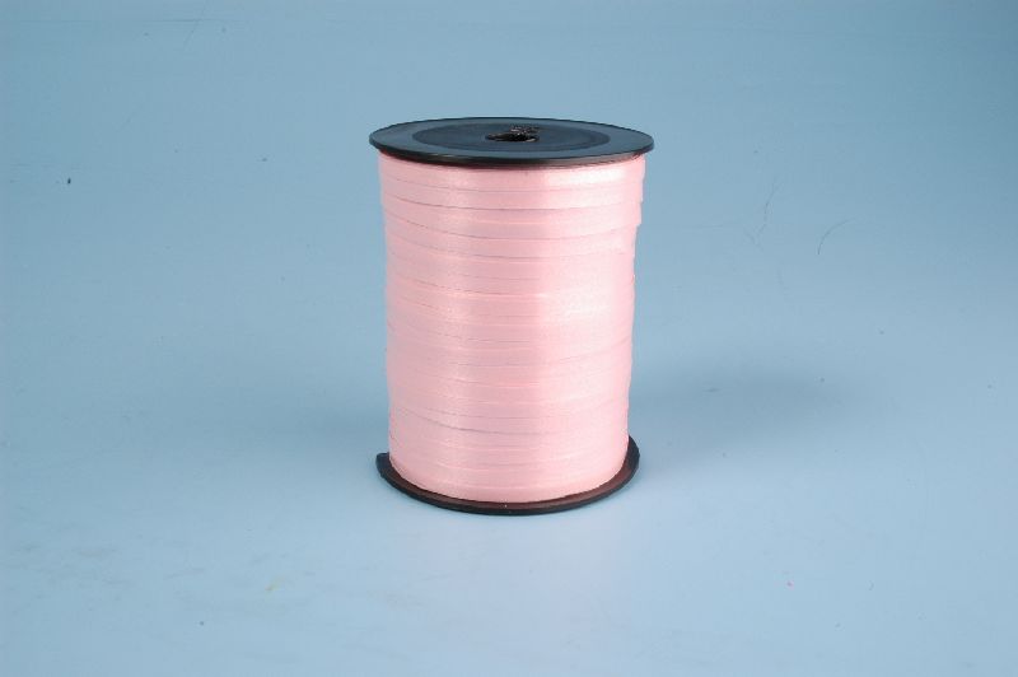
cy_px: 338
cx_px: 509
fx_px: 1187
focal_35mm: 42
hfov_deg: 46.4
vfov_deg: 31.8
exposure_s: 1/800
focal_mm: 28
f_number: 22
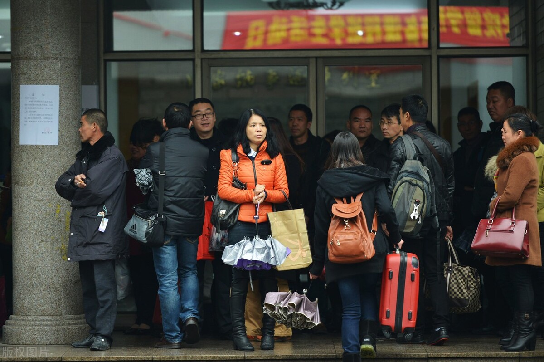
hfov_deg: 10.3
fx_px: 3020
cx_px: 272
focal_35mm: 200
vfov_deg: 6.9
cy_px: 181
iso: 320
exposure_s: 1/200
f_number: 2.8
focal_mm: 200
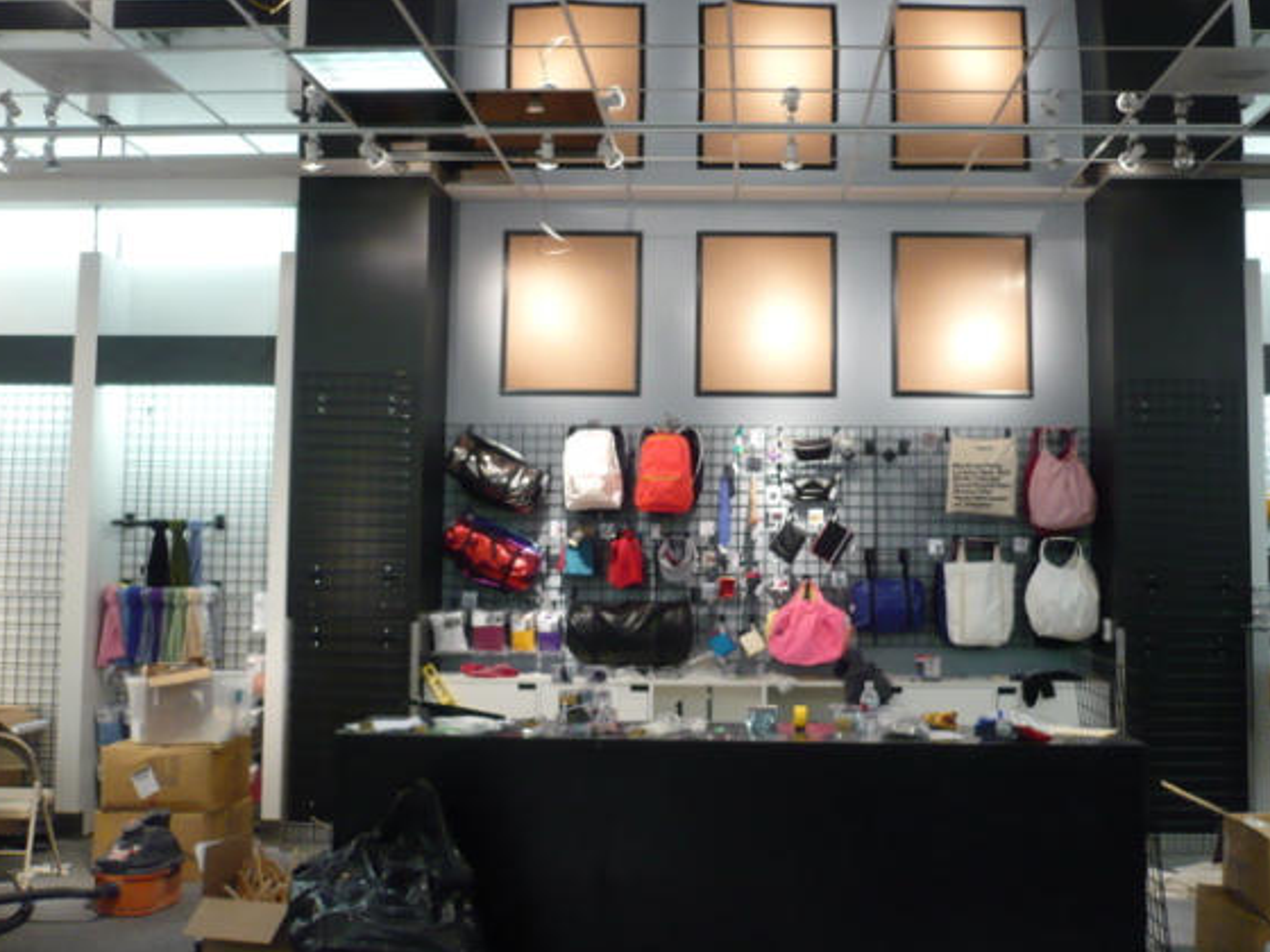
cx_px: 696
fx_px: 1468
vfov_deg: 35.9
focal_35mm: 40
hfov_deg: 46.7
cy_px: 415
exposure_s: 1/25
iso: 200
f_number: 2.8
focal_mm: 5.8
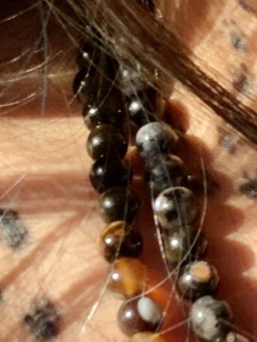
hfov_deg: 8.2
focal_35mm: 179
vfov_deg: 11.0
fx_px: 1770
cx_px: 307
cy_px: 193
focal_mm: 2.87
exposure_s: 1/231
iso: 20
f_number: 2.2
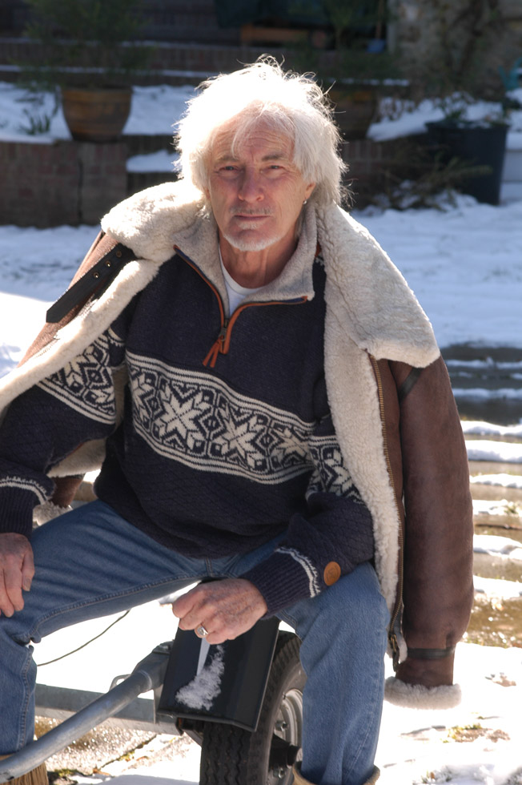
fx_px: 2777
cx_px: 261
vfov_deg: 16.1
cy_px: 392
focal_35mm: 128
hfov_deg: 10.7
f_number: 8
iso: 200
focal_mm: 85
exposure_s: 1/160
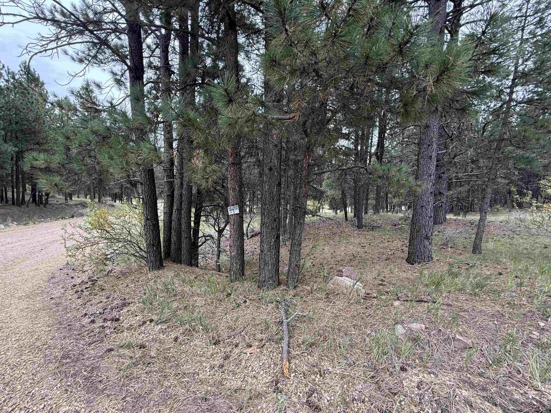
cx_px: 276
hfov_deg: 102.1
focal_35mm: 14
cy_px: 206
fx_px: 223
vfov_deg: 85.7
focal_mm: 2.22
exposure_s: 1/99
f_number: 2.2
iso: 80
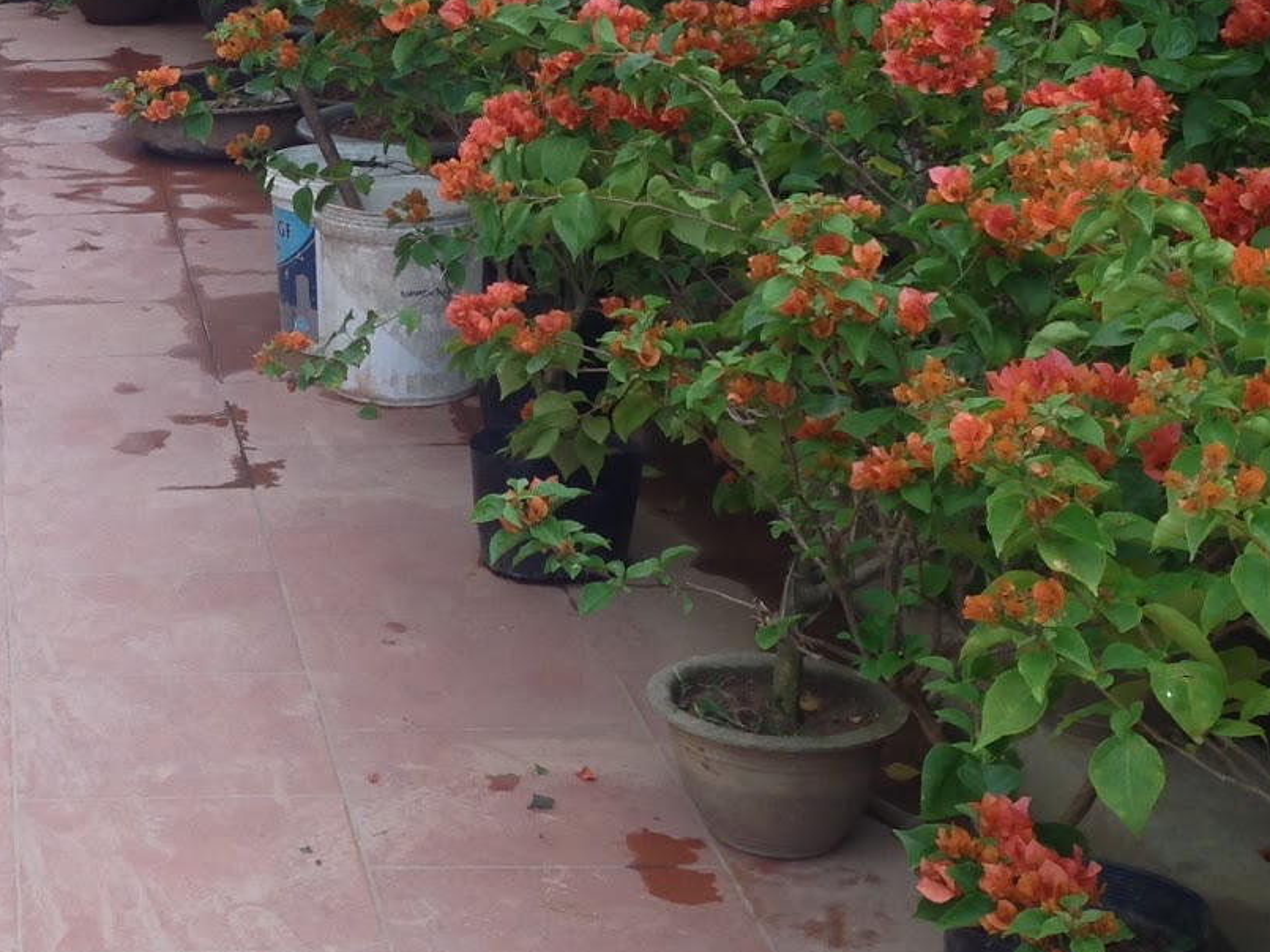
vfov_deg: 17.3
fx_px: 3080
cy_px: 129
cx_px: -180
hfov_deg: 21.9
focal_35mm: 84
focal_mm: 4.12
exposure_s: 1/127
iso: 50
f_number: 2.4
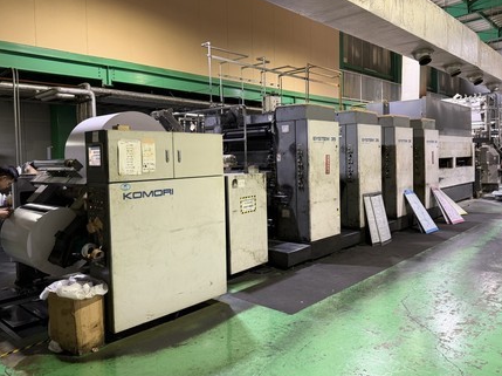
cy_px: 173
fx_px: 406
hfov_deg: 63.4
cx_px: 269
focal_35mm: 28
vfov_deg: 49.6
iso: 200
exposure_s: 1/50
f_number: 1.78
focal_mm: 6.76
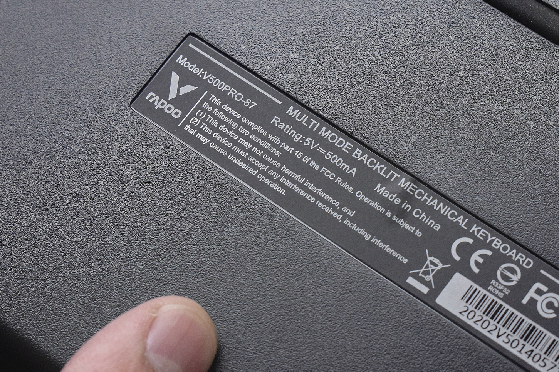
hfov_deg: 18.0
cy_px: 202
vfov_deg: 12.0
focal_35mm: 114
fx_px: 1765
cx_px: 344
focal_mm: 55
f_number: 9
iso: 3200
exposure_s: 1/320
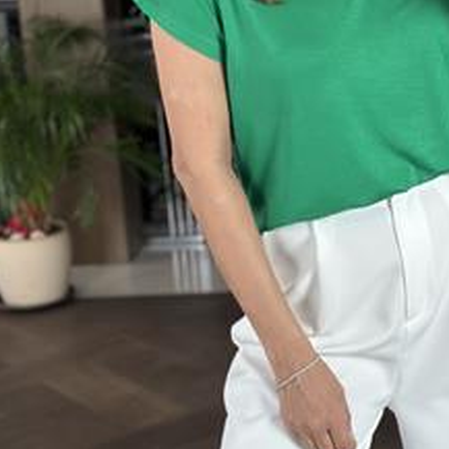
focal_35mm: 99
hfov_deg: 17.4
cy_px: 89
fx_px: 1453
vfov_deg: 17.4
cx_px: 354
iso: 100
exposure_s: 1/300
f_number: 1.78
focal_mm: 6.86
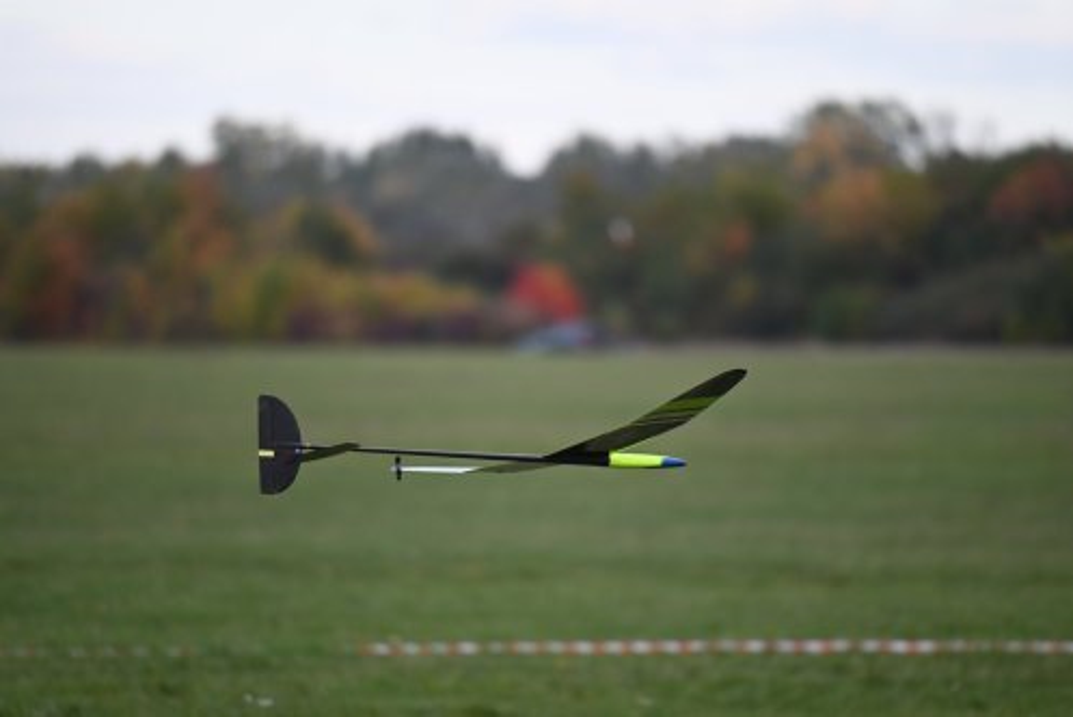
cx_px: 536
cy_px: 358
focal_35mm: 400
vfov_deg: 3.4
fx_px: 11929
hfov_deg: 5.2
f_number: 6.3
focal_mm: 400
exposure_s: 1/1250
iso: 1250
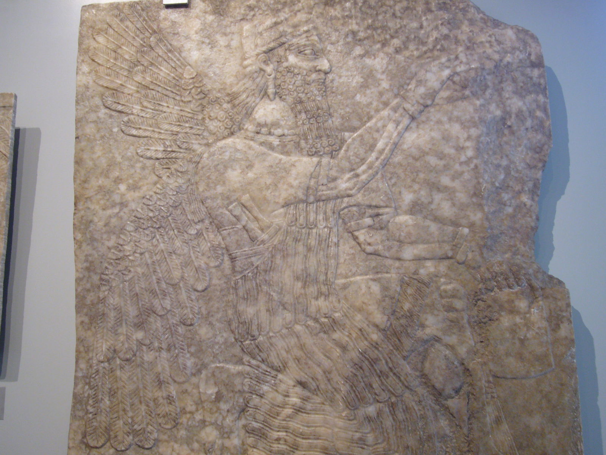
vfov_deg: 36.8
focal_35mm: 39
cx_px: 303
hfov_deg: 47.9
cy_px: 228
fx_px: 683
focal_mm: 6.4
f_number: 3.2
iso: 160
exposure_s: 1/15
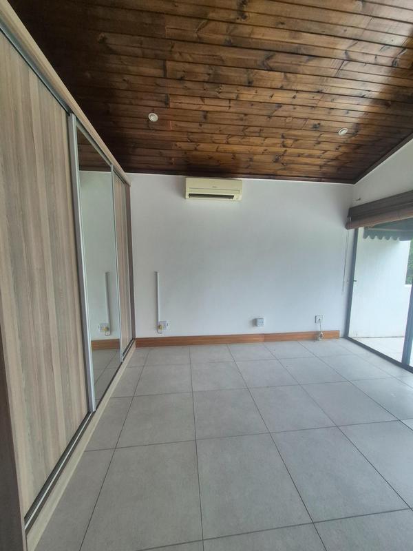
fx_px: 207
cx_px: 206
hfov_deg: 89.9
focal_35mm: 13
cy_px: 276
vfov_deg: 106.2
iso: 100
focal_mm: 1.74
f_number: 2.2
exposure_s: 1/100
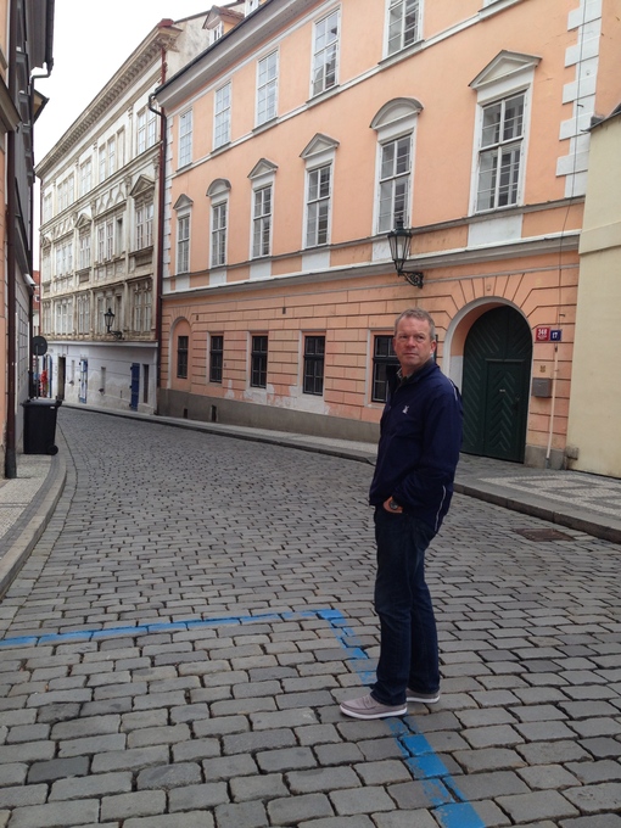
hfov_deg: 42.9
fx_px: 789
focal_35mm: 33
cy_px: 414
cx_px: 310
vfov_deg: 55.4
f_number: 2.4
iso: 50
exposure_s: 1/290
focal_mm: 4.12
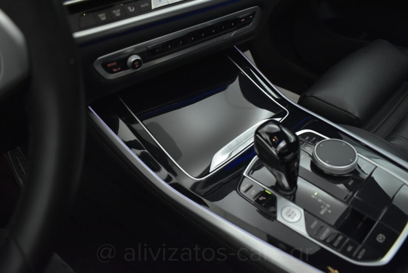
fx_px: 306
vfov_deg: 48.0
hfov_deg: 67.4
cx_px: 204
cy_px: 136
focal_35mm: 27
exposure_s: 1/160
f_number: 3.5
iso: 1600
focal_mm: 18
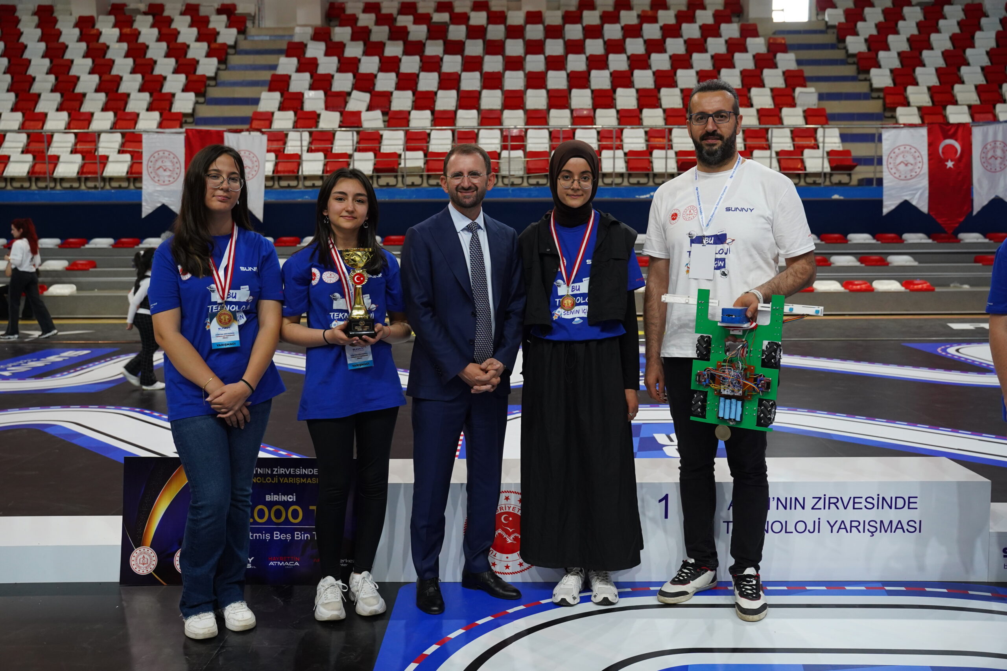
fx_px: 979
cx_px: 504
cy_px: 336
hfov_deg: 54.4
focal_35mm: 35
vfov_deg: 37.9
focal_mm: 35
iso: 2000
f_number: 4
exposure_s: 1/100
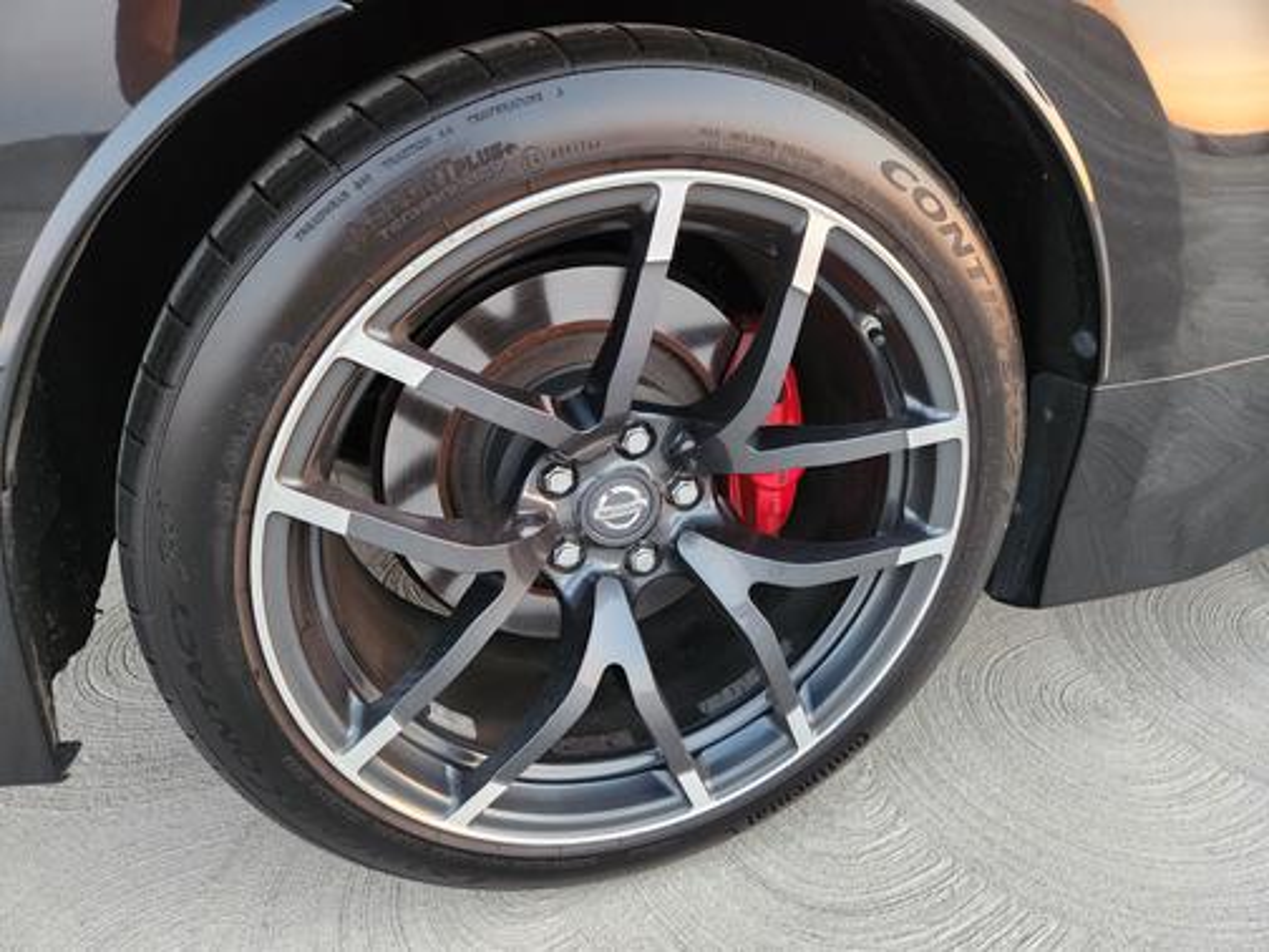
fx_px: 843
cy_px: 476
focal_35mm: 23
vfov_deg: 58.9
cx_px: 634
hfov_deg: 73.9
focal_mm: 5.4
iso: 800
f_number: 1.8
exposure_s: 1/60
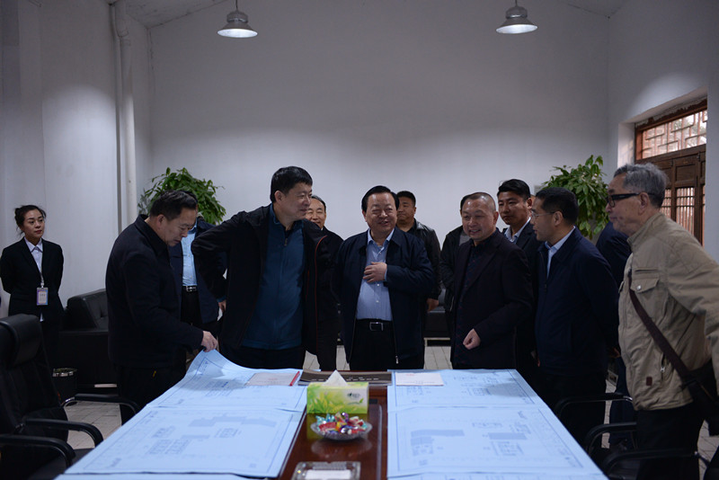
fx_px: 879
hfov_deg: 44.5
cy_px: 240
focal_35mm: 44
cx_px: 360
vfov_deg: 30.5
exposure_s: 1/800
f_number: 2.8
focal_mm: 44
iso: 1600
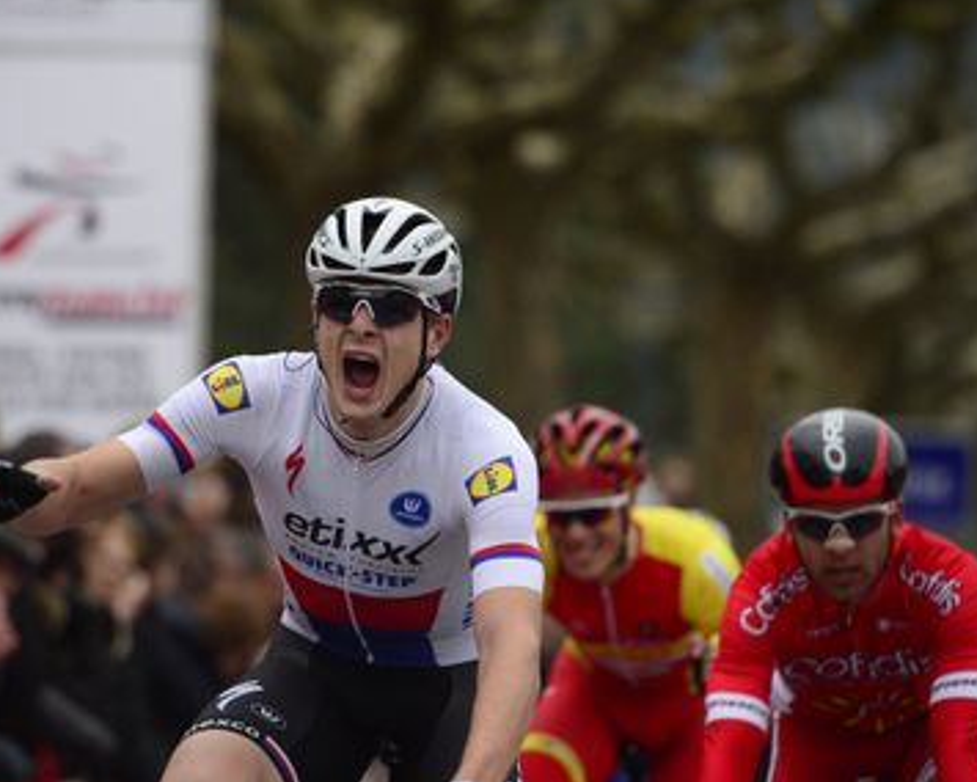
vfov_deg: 3.3
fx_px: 13735
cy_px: 381
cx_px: 377
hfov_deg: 4.1
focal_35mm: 475
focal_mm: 400
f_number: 5.6
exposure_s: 1/1000
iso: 3200
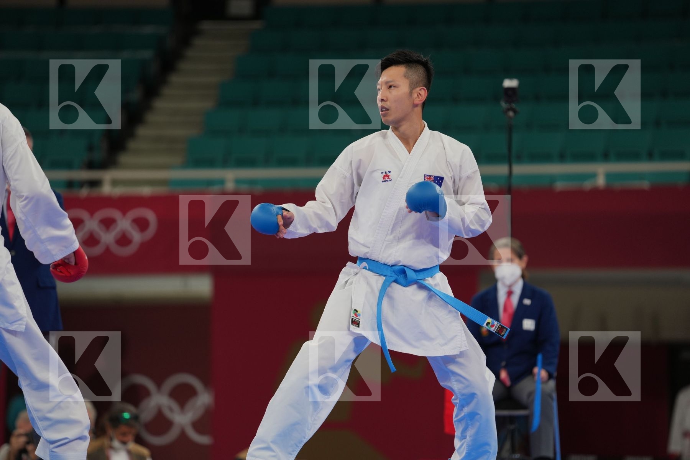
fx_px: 3833
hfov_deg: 10.3
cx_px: 345
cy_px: 230
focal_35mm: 200
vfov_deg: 6.9
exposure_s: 1/1000
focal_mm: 200
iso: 500
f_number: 2.8
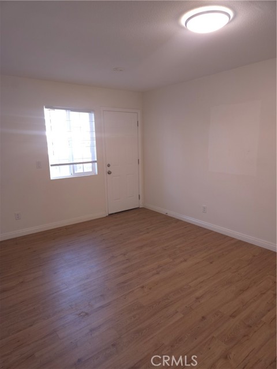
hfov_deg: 58.9
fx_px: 245
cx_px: 138
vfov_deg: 73.9
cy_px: 184
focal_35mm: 23
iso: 50
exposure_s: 1/16
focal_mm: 5.4
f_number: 1.8
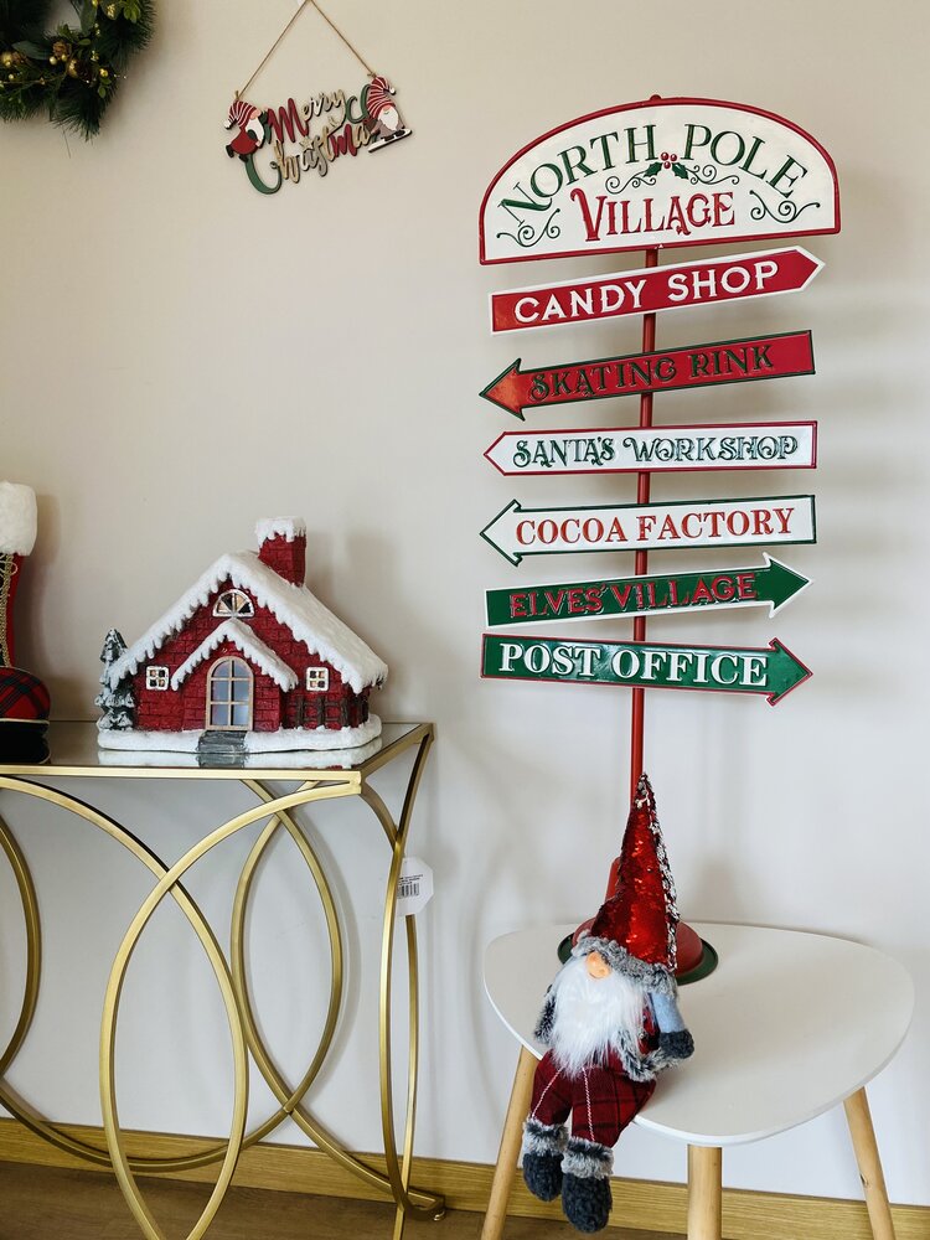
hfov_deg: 53.1
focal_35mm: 26
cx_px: 465
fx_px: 931
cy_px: 620
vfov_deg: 67.3
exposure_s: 1/100
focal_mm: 4.25
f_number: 1.8
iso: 80
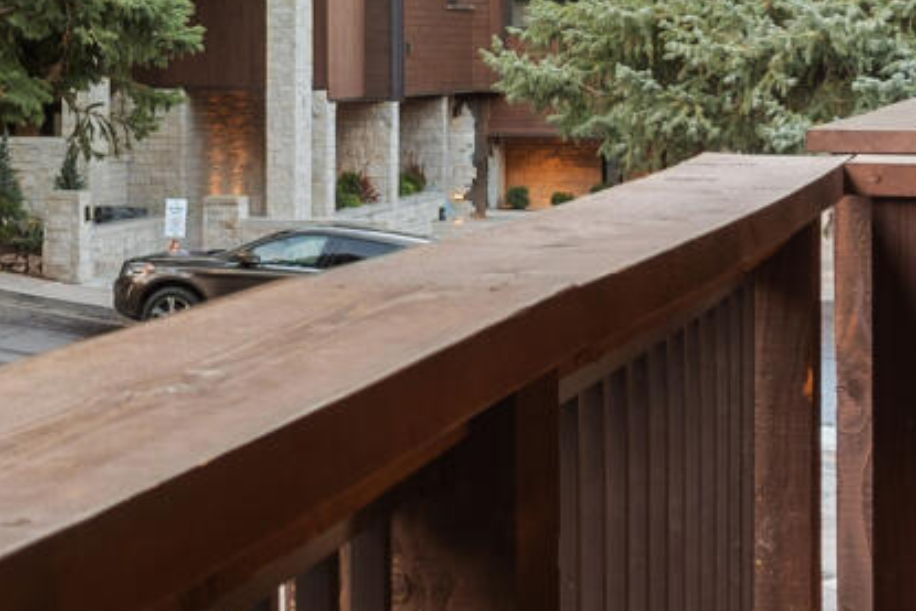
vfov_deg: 11.1
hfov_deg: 16.5
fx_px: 3131
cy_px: 46
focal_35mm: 123
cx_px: 110
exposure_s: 1/1.25
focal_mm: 17
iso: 100
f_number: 7.1
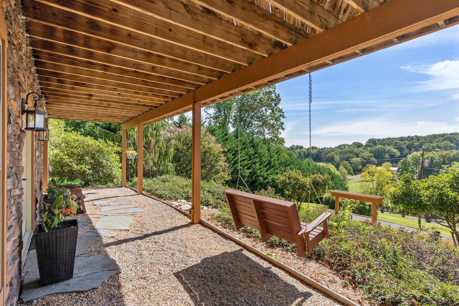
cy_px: 153
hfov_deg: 93.3
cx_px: 230
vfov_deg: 70.5
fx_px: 217
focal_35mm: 17
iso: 640
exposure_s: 1/640
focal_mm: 17
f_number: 10
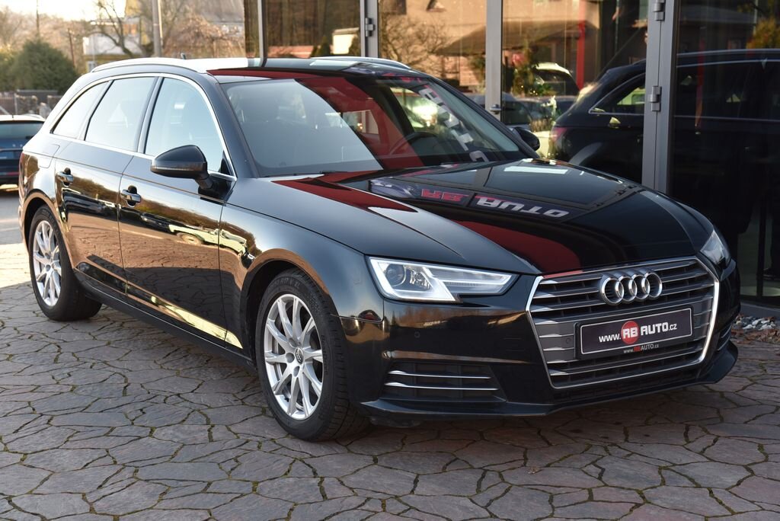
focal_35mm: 58
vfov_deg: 23.4
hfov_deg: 34.5
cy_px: 260
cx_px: 390
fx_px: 1257
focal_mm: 58
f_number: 6.3
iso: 500
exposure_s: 1/160
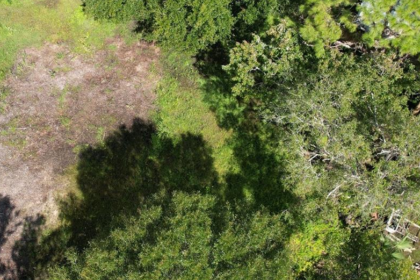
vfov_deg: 29.9
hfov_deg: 42.8
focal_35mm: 45
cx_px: 126
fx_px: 525
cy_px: 135
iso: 100
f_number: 2.8
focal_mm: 8.38
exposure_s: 1/60
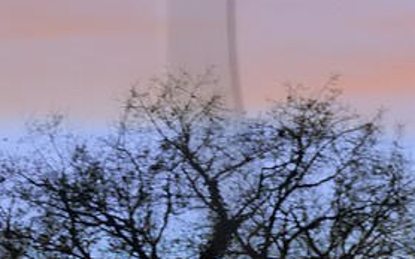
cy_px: 9
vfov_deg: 1.1
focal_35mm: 1174
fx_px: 13262
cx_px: 775
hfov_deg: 1.8
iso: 800
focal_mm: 200
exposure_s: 1/160
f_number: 5
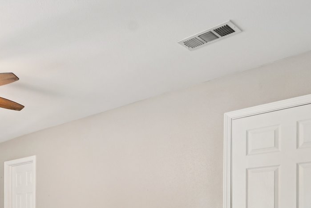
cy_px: 225
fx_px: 354
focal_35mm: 41
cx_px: 50
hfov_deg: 44.4
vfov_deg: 29.6
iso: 500
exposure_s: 1/25
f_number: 8
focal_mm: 14
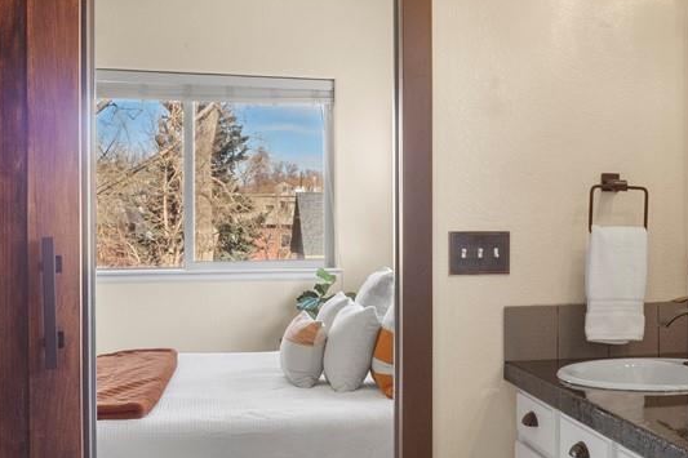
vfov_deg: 27.0
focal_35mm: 50
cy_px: 223
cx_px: 592
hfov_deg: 37.5
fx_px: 955
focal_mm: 8
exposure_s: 1/5
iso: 200
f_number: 8
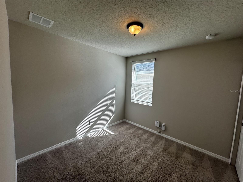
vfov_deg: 85.7
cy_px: 91
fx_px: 98
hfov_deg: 102.1
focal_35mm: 14
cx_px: 122
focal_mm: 2.22
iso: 40
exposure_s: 1/203
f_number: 2.2
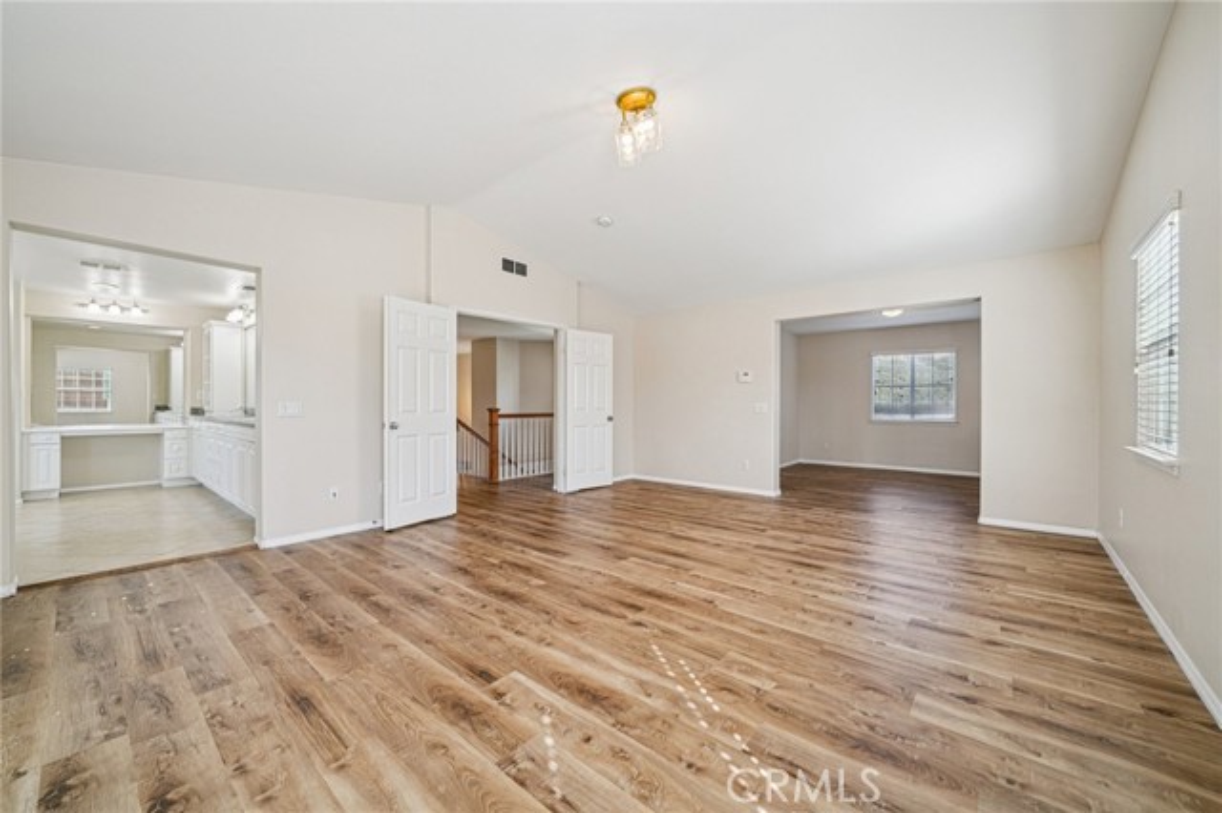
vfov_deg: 85.4
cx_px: 611
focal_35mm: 13
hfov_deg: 108.4
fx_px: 441
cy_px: 406
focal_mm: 13
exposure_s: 1/30
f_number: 8
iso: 320
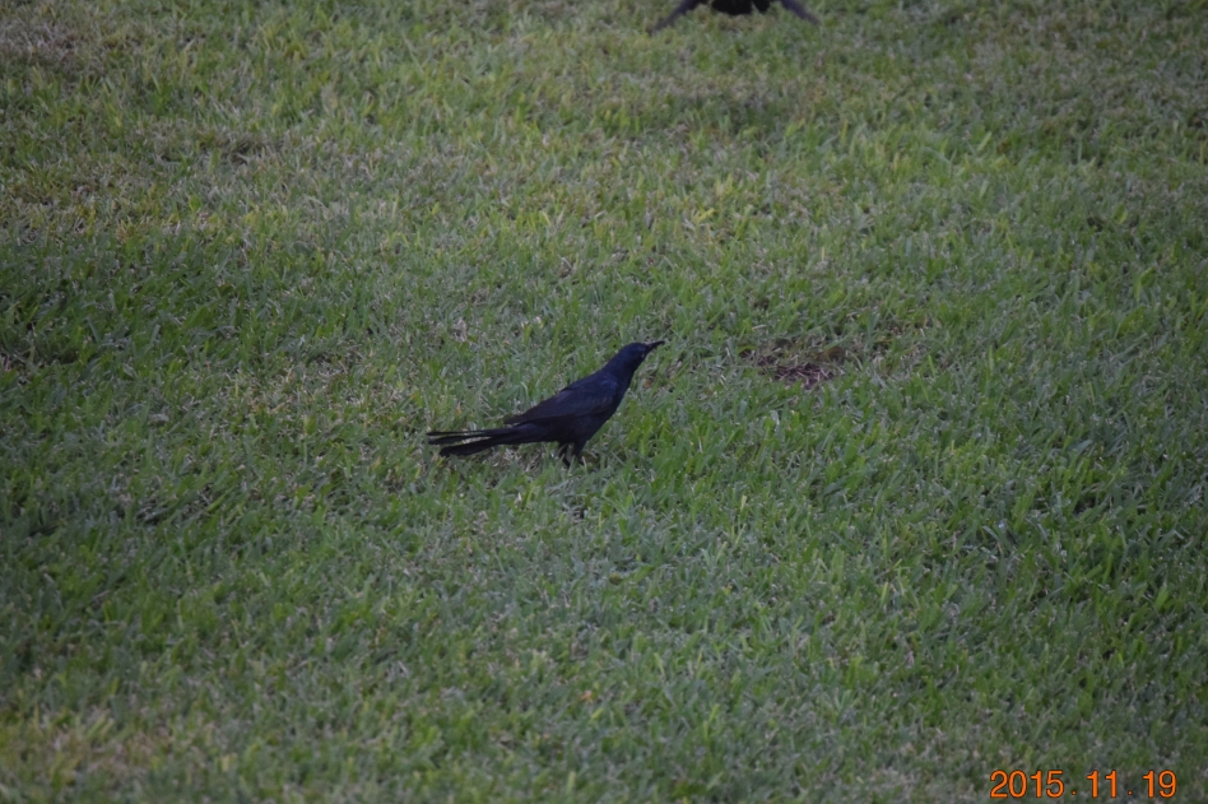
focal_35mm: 324
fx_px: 10866
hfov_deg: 6.4
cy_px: 415
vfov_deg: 4.2
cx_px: 647
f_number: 5.6
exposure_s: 1/500
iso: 3200
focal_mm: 200
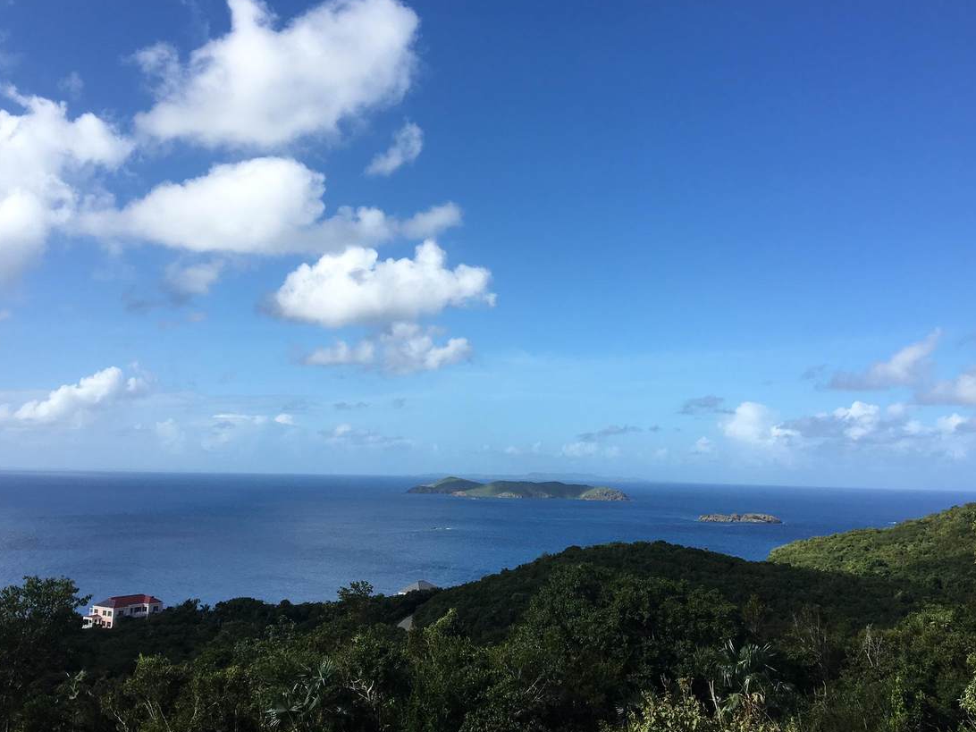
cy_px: 307
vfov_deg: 41.7
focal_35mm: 34
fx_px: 959
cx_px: 466
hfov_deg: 53.9
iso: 25
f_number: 2.2
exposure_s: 1/1923
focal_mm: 4.15
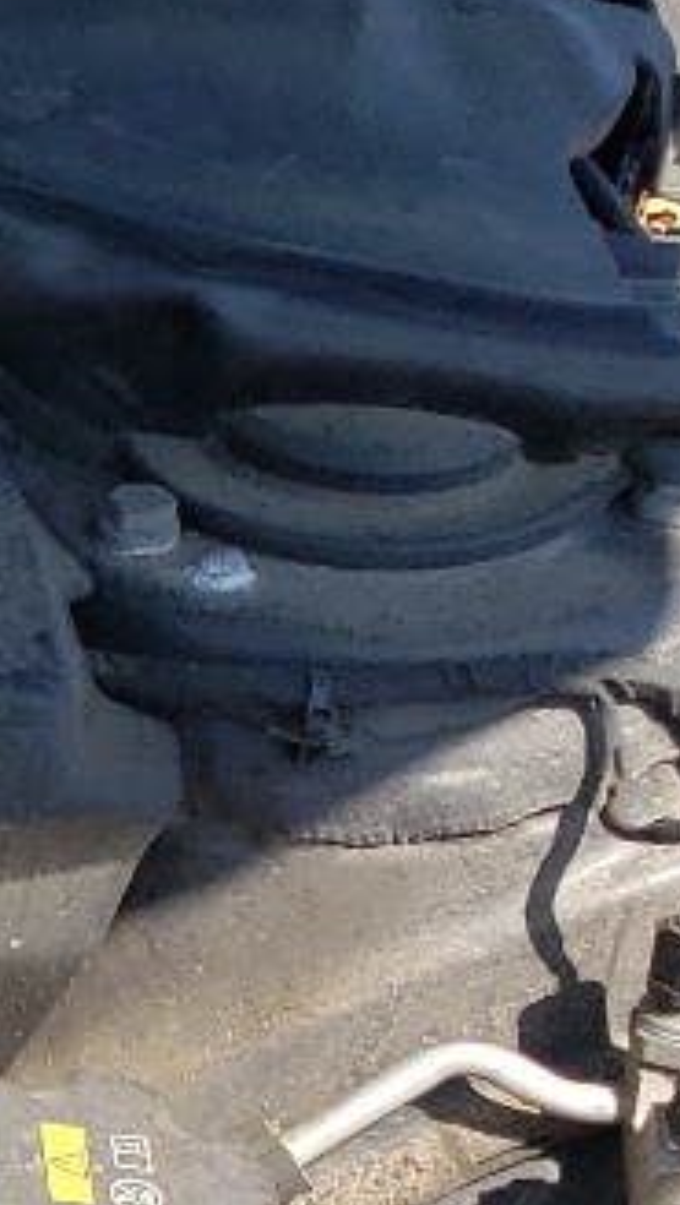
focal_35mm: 138
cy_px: 1242
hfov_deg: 7.2
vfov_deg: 15.2
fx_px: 4414
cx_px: -1768
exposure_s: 1/1250
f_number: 1.5
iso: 50
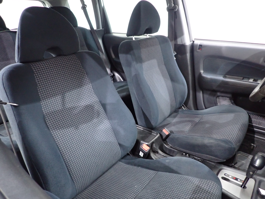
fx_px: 191
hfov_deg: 69.4
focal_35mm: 25
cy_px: 100
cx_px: 132
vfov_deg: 54.9
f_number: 2
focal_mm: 4.5
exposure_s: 1/20
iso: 800
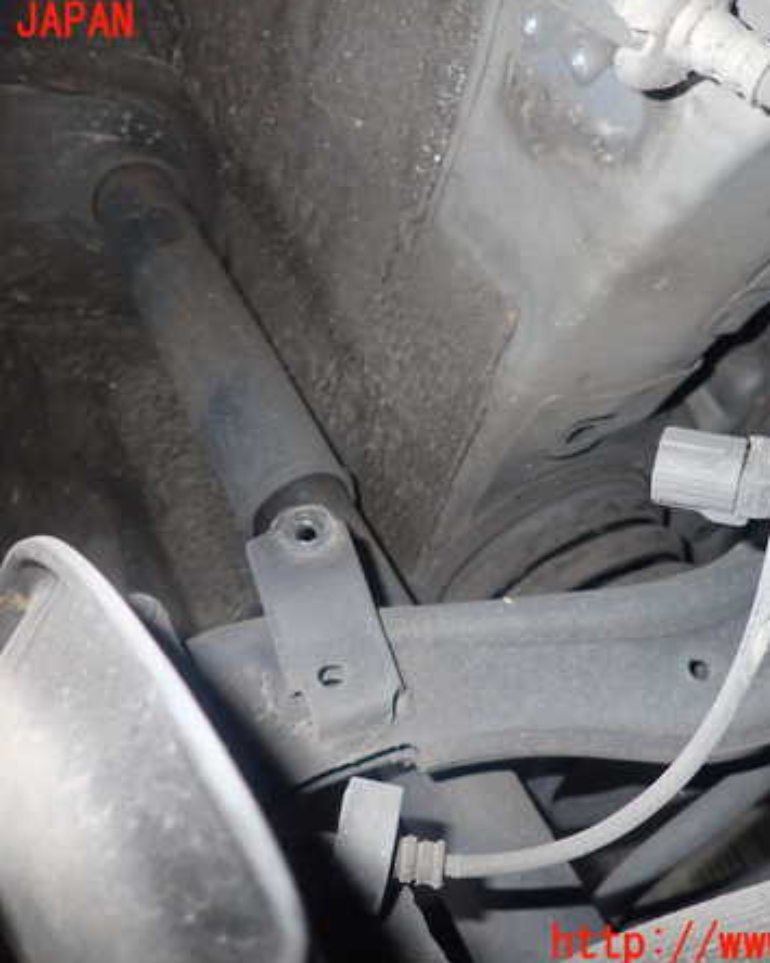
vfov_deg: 54.2
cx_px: 390
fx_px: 940
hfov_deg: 44.5
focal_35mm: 33
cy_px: 484
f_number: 5.6
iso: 640
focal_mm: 4.5
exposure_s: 1/30
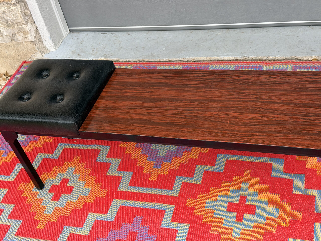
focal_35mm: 48
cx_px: 160
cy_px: 120
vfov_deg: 30.3
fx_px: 445
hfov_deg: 39.7
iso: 80
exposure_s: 1/487
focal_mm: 6.76
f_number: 1.78
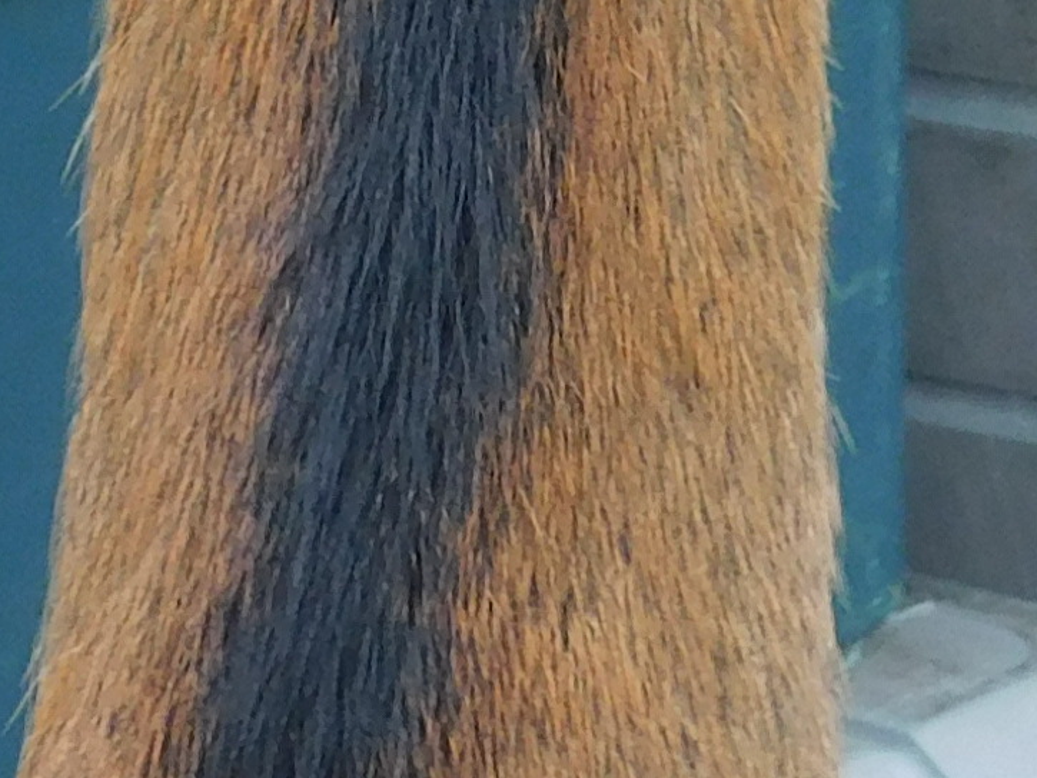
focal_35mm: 451
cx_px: 286
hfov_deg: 4.4
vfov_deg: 3.3
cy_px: -629
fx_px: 13513
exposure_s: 1/80
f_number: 4.3
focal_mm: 12.6
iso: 125
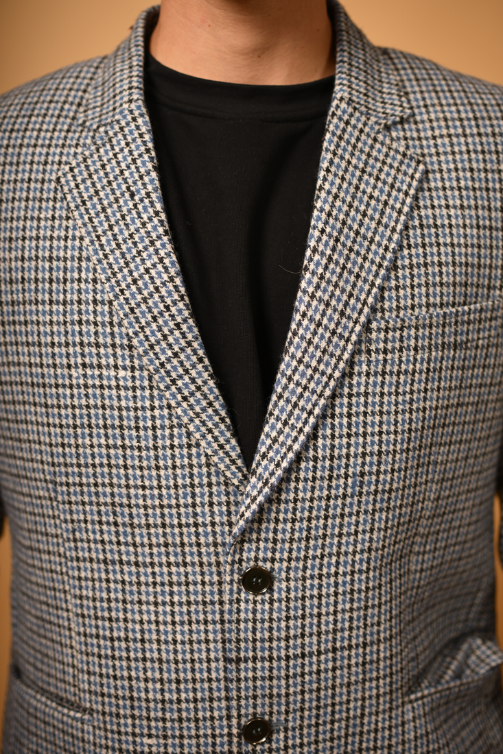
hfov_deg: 27.0
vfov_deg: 39.6
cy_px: 377
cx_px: 252
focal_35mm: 50
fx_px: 1048
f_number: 2.2
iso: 160
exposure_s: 1/1000
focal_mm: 50
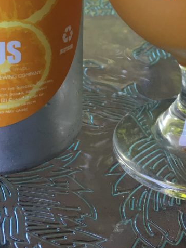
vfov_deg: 22.0
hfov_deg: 18.1
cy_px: -61
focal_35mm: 81
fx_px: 580
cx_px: 129
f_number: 2.2
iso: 25
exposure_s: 1/30
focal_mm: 4.15
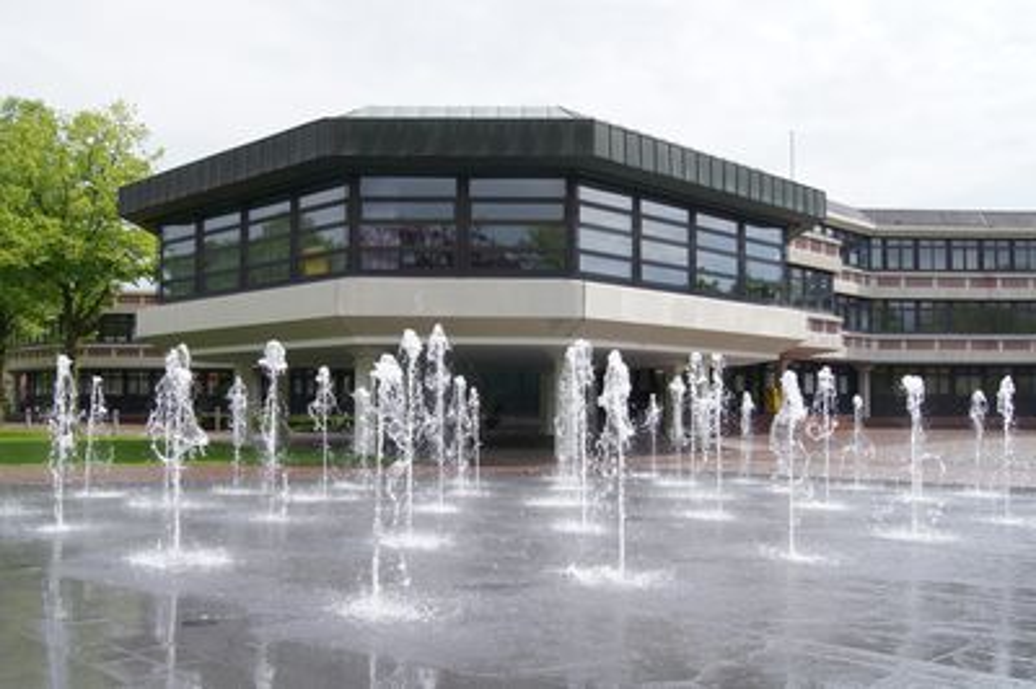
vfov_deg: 36.8
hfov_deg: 53.2
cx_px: 518
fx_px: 1035
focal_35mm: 36
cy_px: 344
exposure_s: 1/320
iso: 200
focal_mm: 24
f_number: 10
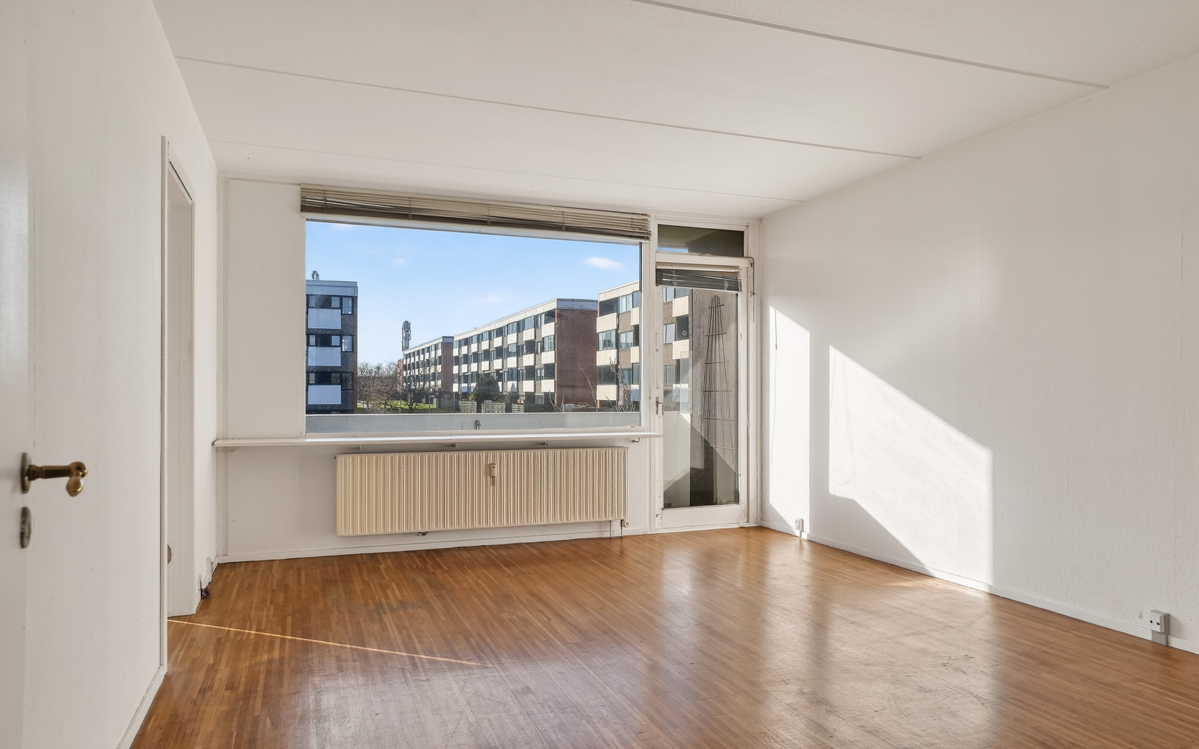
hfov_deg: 74.8
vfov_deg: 51.0
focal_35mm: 24
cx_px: 603
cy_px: 393
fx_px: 784
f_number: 8
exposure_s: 1/400
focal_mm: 23
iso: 320
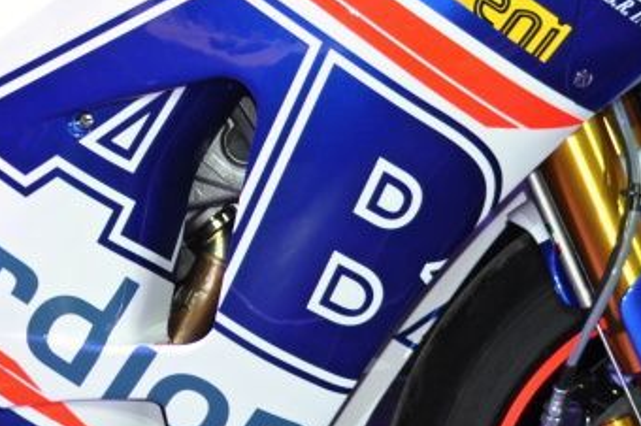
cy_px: 106
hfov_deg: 12.7
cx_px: -68
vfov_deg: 8.6
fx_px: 2828
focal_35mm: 159
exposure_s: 1/30
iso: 250
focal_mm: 24
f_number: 4
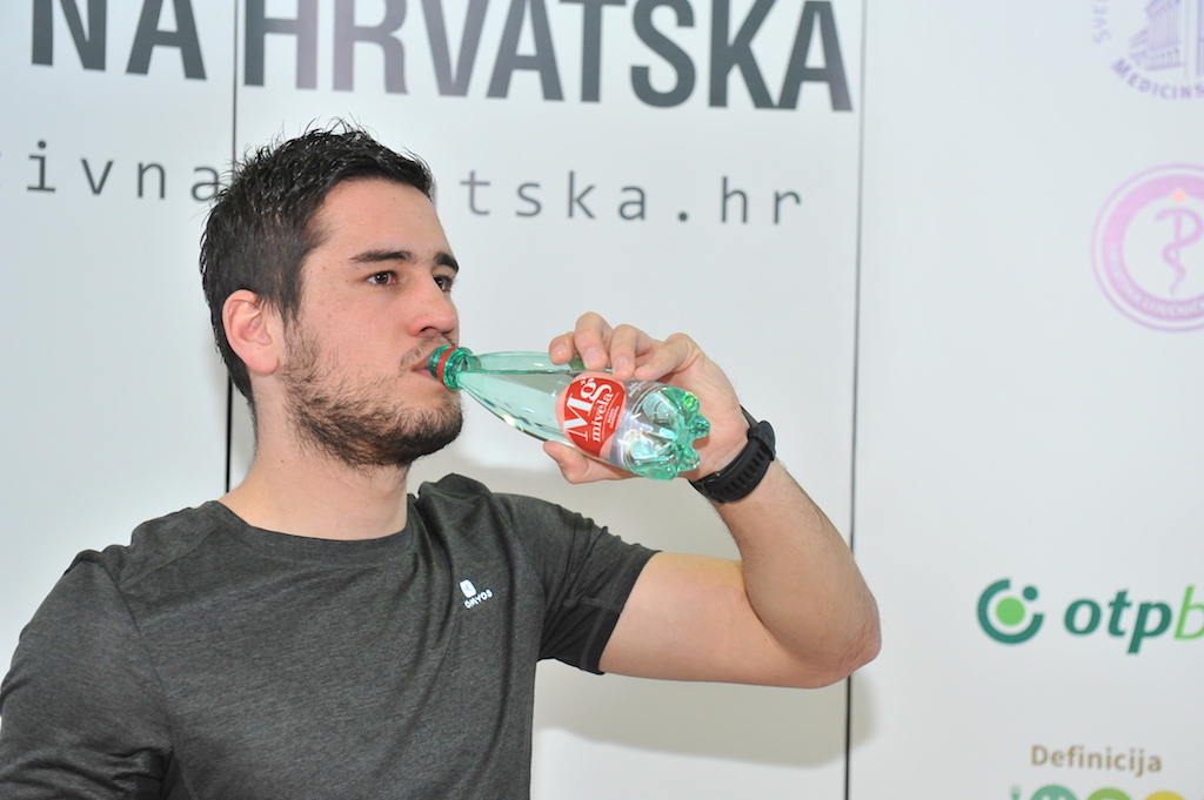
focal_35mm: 70
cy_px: 400
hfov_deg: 28.9
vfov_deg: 19.4
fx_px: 2339
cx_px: 602
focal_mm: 70
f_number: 4.5
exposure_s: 1/50
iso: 2000
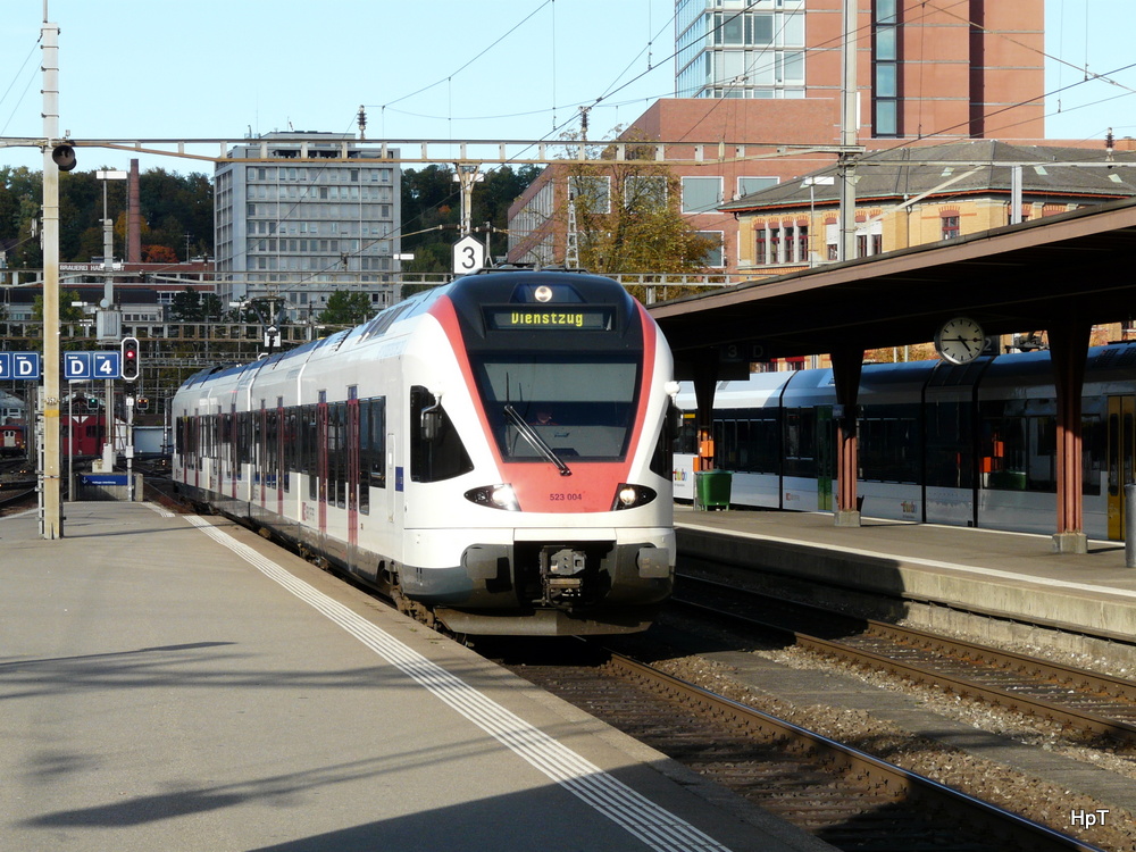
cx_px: 568
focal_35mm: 112
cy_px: 426
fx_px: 3676
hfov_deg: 17.6
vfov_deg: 13.2
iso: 100
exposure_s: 1/250
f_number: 5.6
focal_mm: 18.3
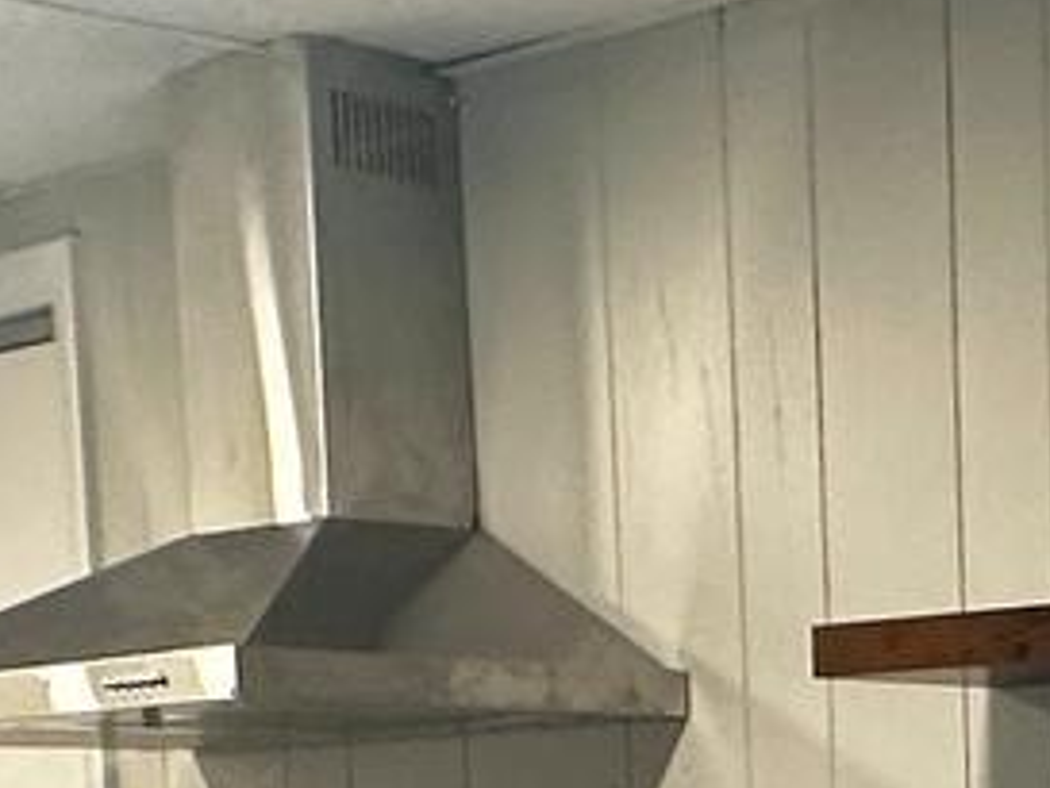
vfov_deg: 12.7
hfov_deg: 18.2
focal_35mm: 105
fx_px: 3186
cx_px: 1065
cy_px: 1476
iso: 250
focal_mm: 2.22
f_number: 2.2
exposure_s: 1/60
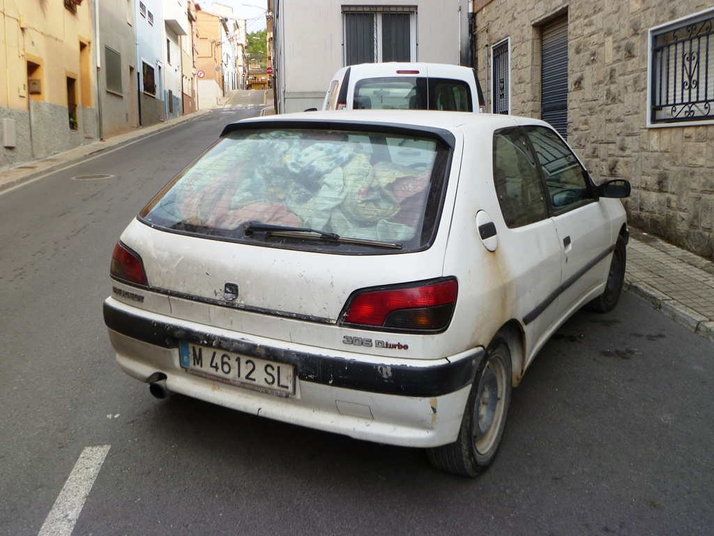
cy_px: 268
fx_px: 660
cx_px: 357
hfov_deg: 56.8
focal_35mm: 32
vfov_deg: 44.2
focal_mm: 5.7
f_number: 3.5
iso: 80
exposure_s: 1/200
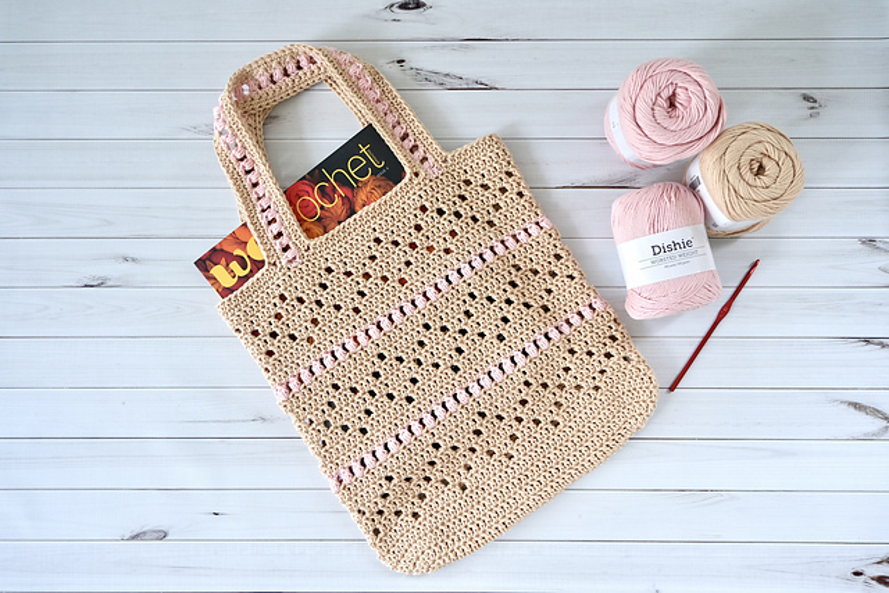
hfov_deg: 63.6
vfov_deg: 45.0
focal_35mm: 29
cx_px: 444
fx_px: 716
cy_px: 296
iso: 640
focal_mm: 19.2
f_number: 4
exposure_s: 1/100
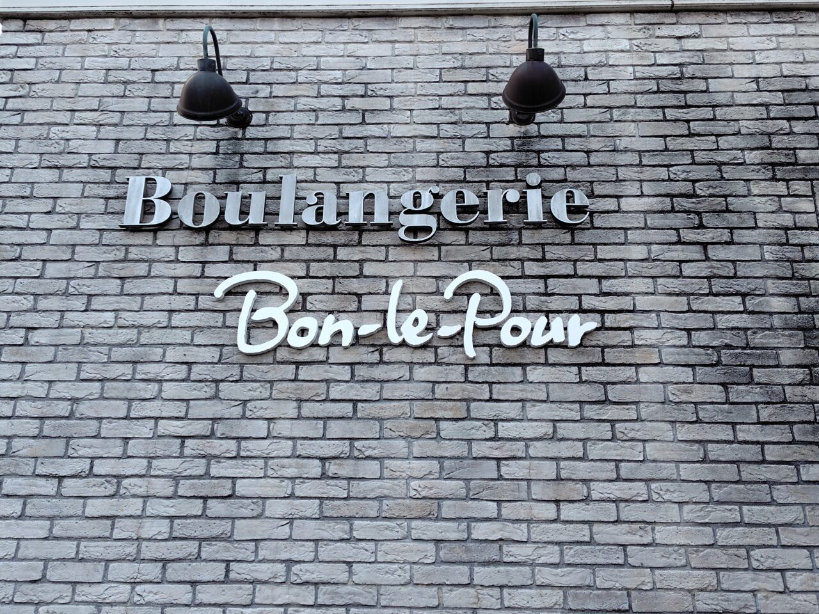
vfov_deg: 58.9
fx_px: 544
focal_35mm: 23
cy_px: 307
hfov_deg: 73.9
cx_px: 410
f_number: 1.9
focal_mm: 5.6
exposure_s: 1/140
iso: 50
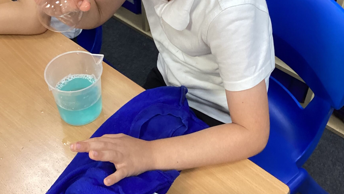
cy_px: 45
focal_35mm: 50
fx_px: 456
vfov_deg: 23.7
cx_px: 190
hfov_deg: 41.3
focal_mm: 3.3
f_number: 2.4
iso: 160
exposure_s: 1/50
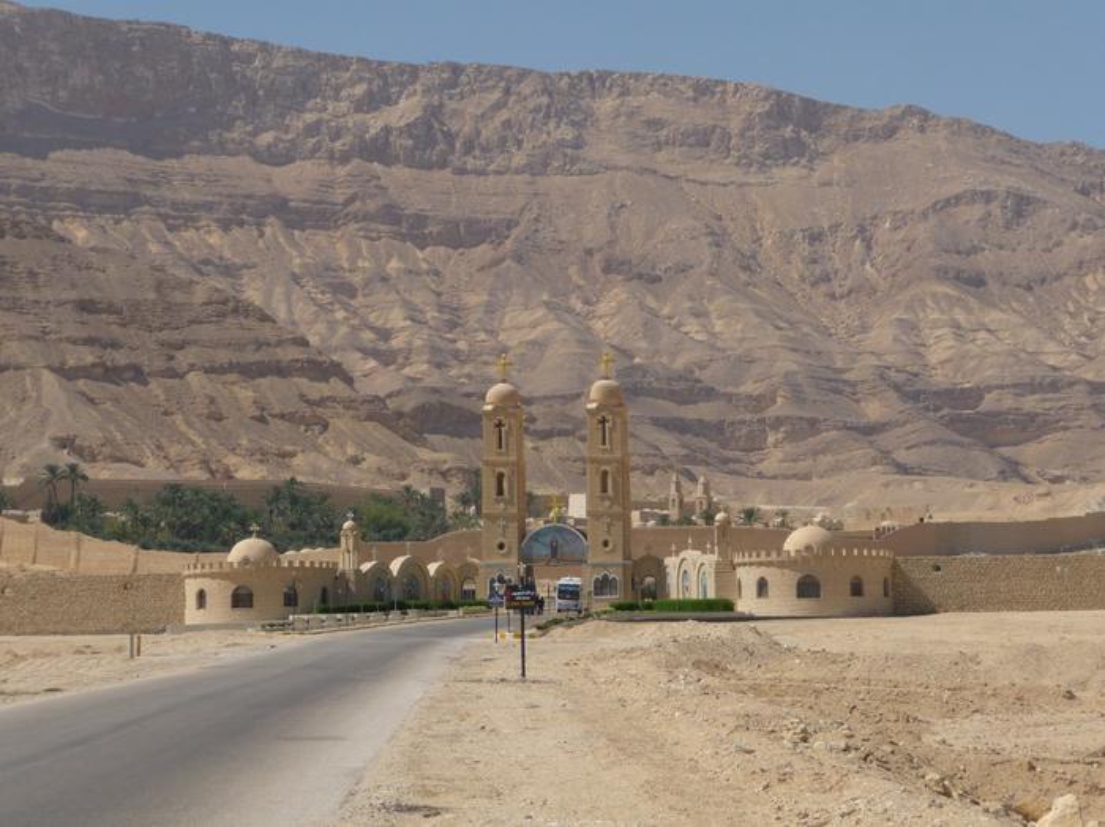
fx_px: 3796
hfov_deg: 16.6
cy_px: 414
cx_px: 552
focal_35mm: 119
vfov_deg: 12.4
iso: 100
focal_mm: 20.3
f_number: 4.7
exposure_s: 1/1000
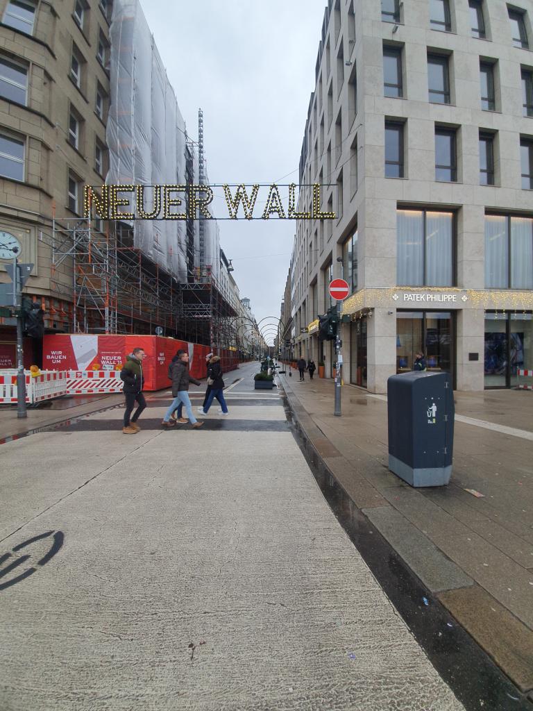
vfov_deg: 106.2
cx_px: 266
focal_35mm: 13
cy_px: 356
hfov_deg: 89.9
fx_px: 267
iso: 40
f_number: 2.2
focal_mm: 1.8
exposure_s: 1/143
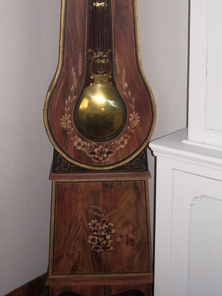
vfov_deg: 28.3
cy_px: 55
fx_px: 573
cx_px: 105
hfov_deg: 21.9
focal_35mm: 67
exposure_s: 1/40
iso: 100
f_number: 2.6
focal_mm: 5.8
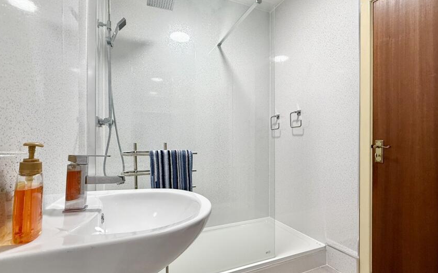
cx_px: 227
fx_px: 215
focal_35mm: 18
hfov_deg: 91.1
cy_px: 145
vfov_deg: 64.9
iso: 200
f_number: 2.2
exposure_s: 1/100
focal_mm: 2.22
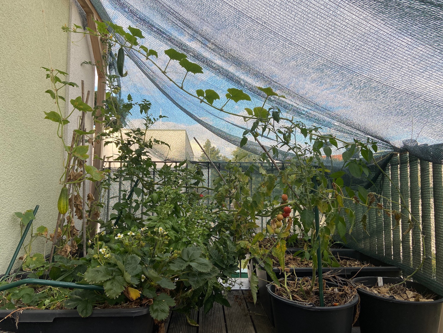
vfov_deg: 53.1
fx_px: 333
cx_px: 222
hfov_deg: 67.3
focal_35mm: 26
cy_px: 166
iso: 32
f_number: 1.8
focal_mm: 4.25
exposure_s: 1/376
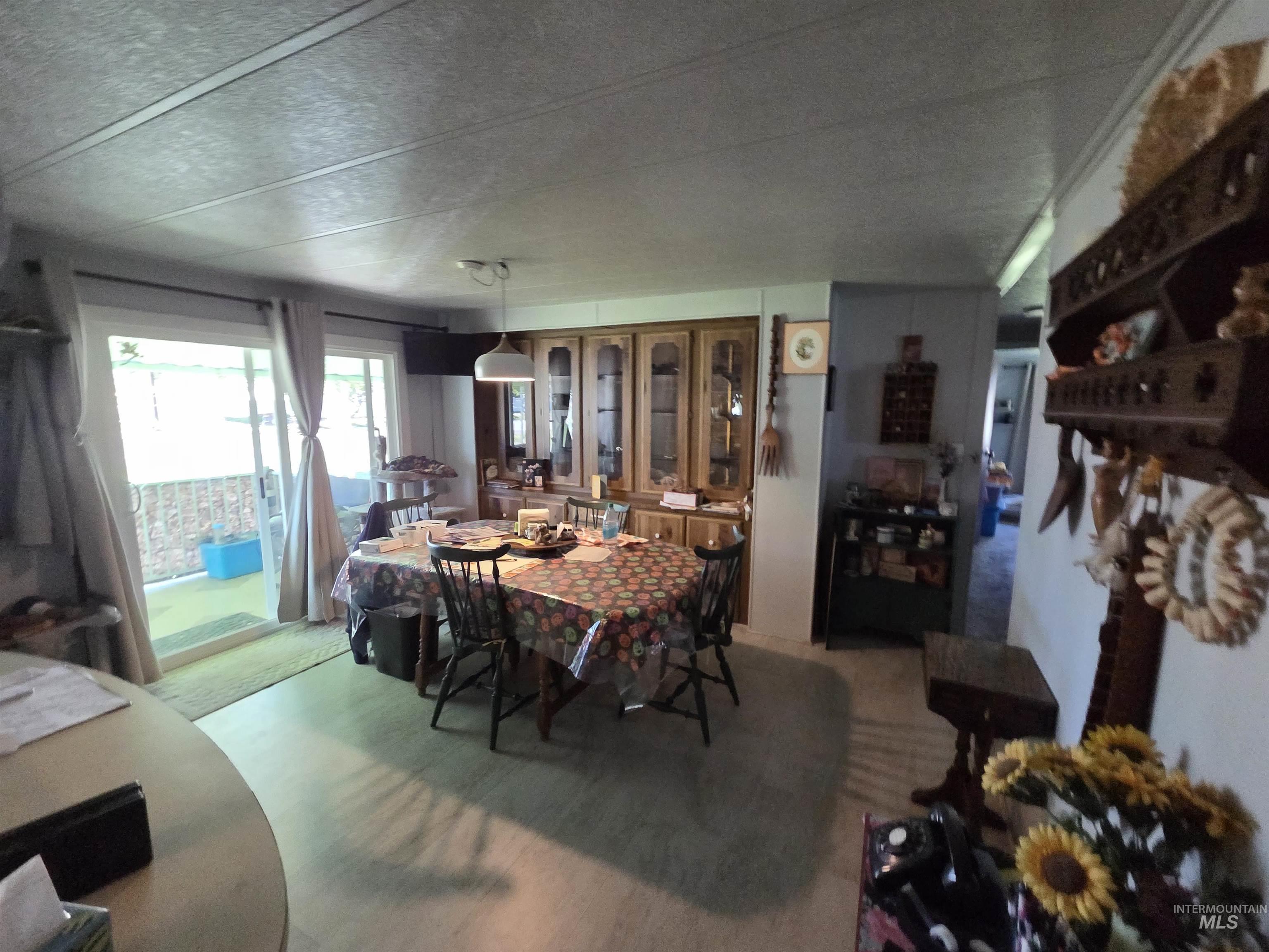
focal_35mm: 13
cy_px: 476
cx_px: 634
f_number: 2.2
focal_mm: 2.2
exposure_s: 1/60
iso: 640
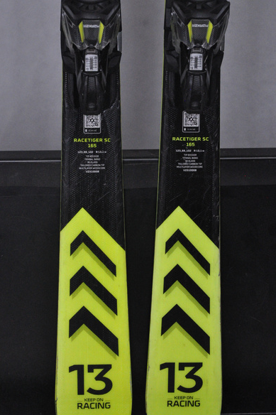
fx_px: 1329
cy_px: 208
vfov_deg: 17.7
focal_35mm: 116
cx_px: 139
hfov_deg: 11.9
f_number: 9.5
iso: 3200
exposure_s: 1/125
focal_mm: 75
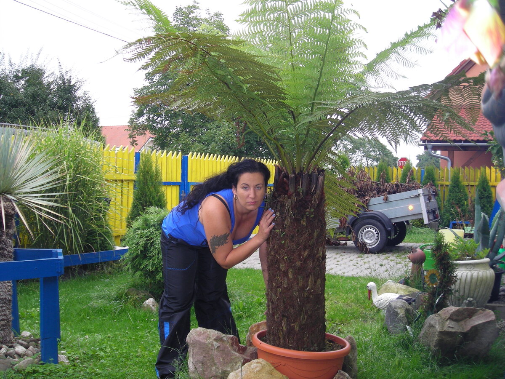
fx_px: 554
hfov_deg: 49.0
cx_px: 252
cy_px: 190
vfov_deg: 37.7
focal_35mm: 38
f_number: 3.2
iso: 70
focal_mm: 6.3
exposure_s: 1/94.7
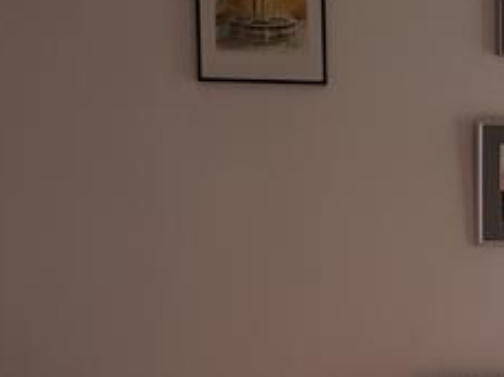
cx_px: 515
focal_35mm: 91
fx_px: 1323
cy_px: 346
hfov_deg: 20.8
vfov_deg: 16.0
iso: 160
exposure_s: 1/50
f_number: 2.4
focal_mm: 4.3
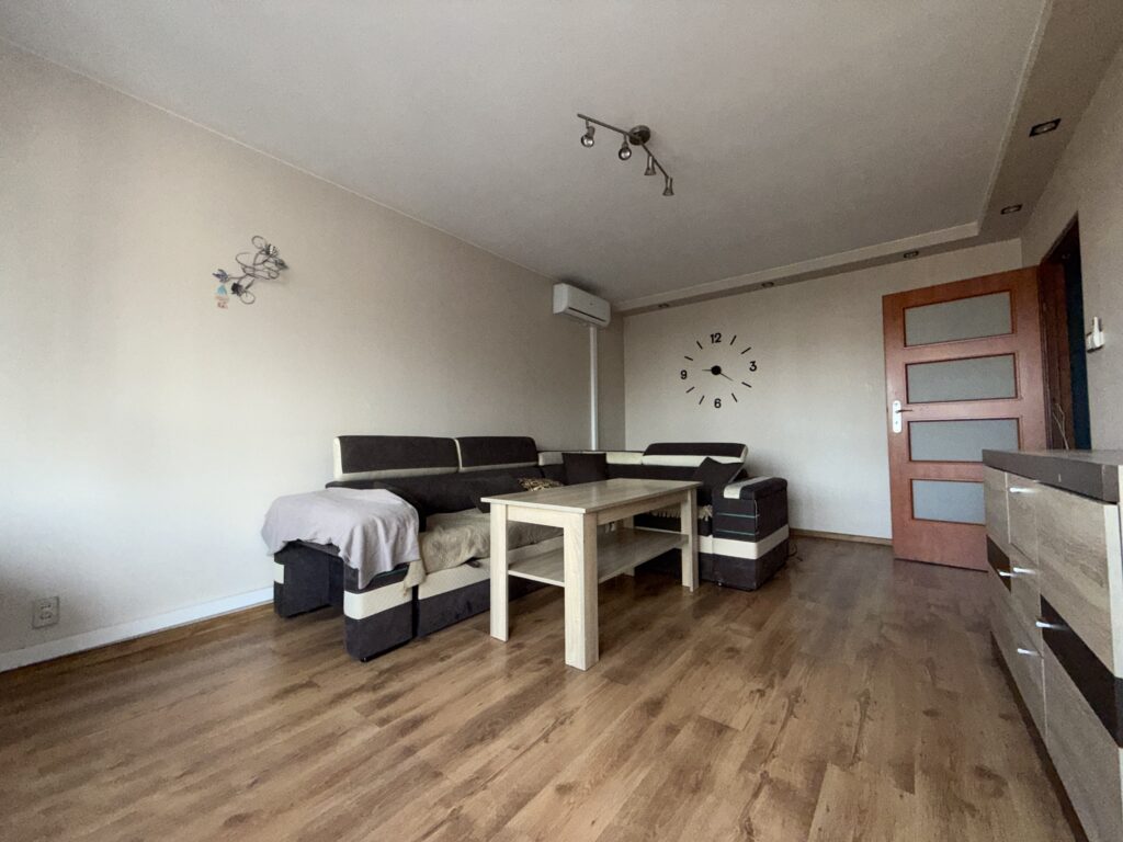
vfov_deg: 85.7
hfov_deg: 102.1
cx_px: 562
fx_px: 454
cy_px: 421
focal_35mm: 14
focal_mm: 2.22
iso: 160
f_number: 2.2
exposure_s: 1/96
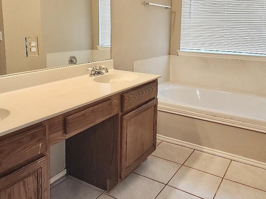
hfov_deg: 55.4
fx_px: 253
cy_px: 64
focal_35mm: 33
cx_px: 128
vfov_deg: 42.3
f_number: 1.8
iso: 257
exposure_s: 1/60.2
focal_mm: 6.4
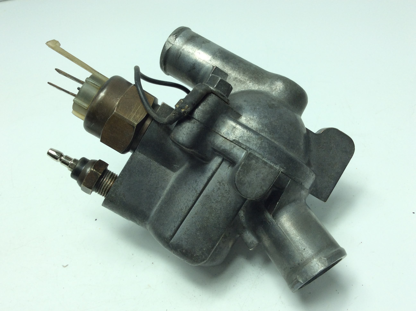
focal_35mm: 32
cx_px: 208
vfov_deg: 44.1
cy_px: 156
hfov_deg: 56.9
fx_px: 384
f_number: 2.4
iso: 32
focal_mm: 3.3
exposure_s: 1/336
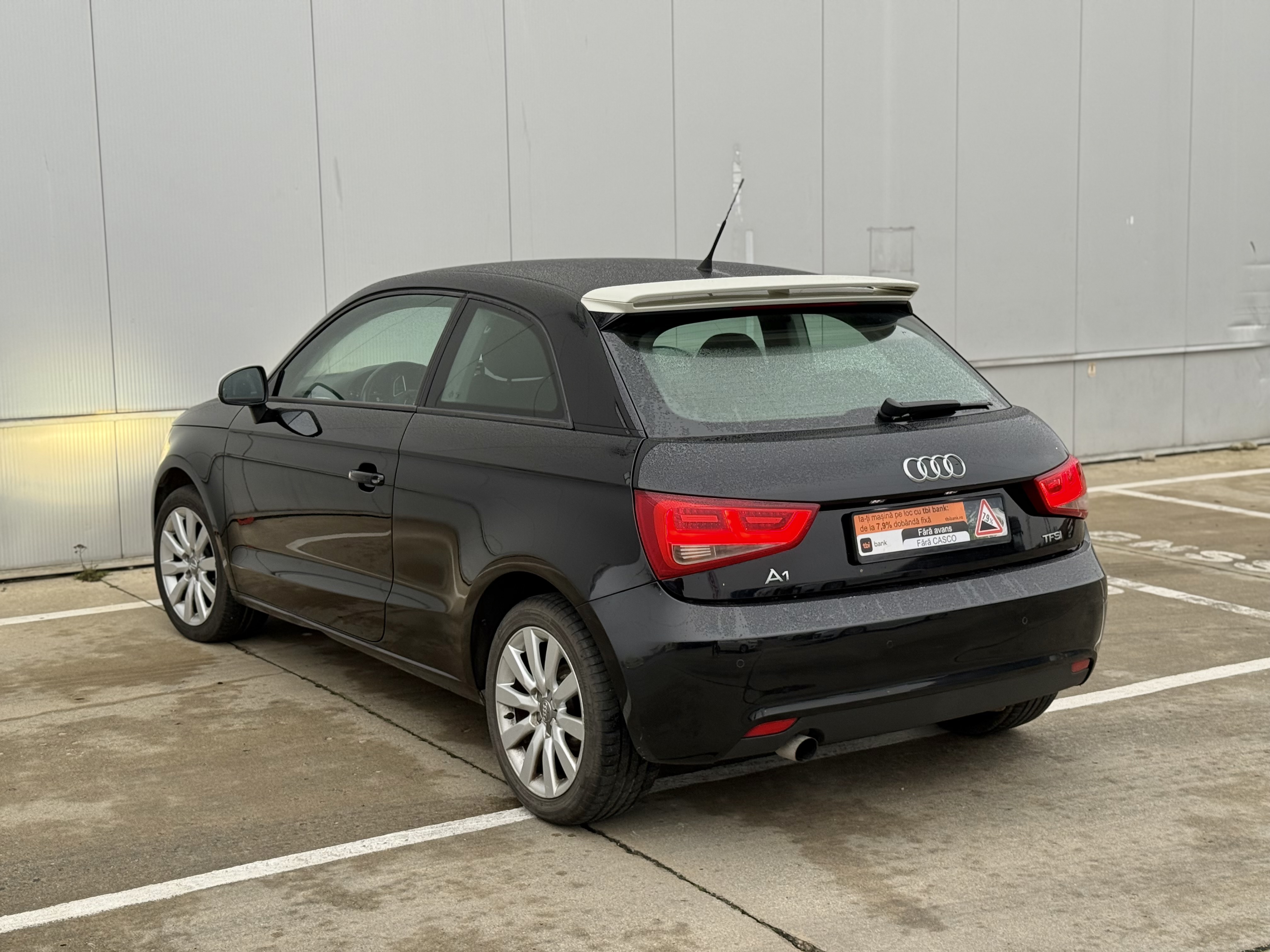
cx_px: 635
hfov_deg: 39.7
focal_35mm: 48
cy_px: 476
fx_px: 1761
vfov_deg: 30.3
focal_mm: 6.76
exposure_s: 1/75
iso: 64
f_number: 1.78
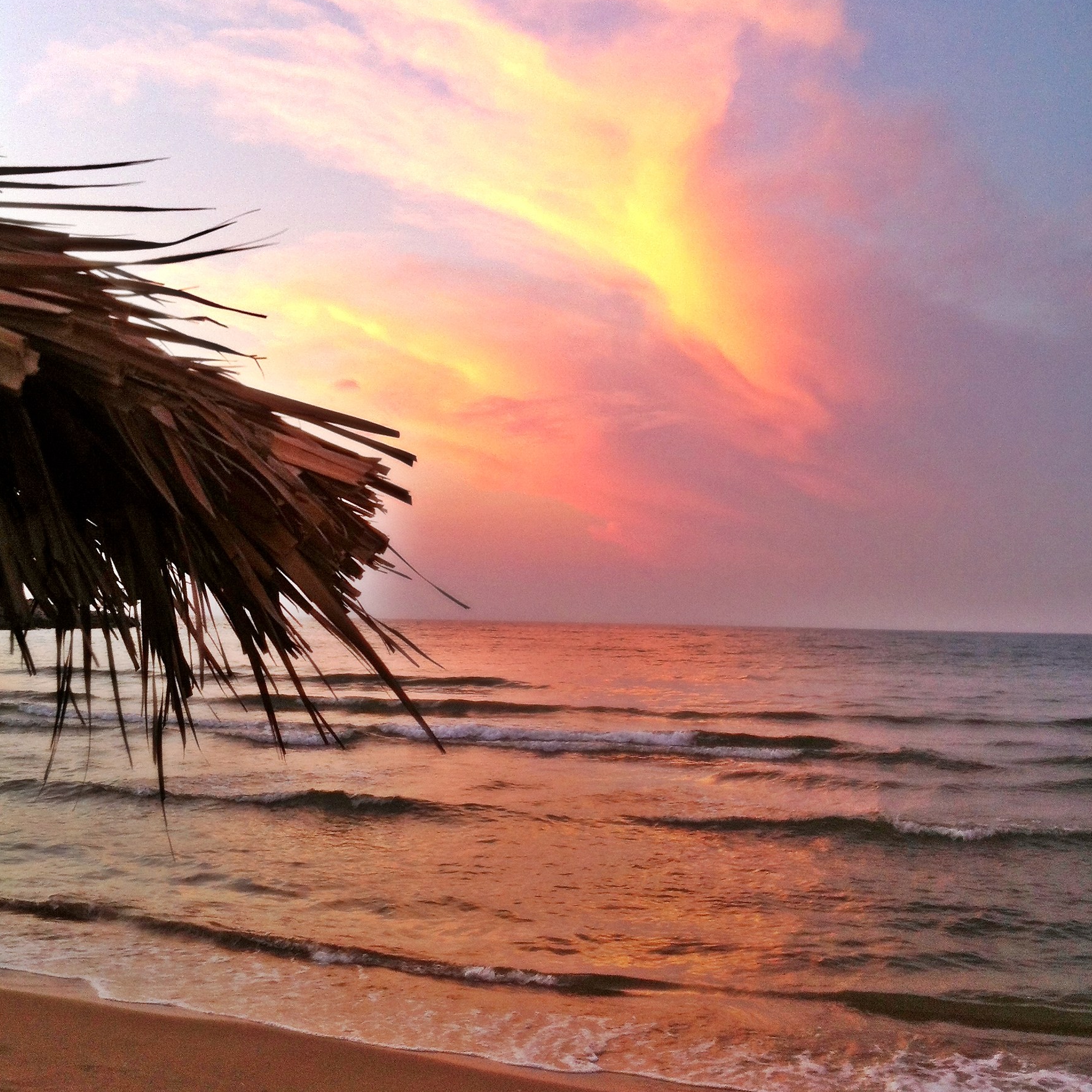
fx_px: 1499
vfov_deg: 39.8
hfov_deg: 40.0
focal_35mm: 42
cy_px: 409
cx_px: 552
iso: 80
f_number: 2.8
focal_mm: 3.85
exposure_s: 1/30
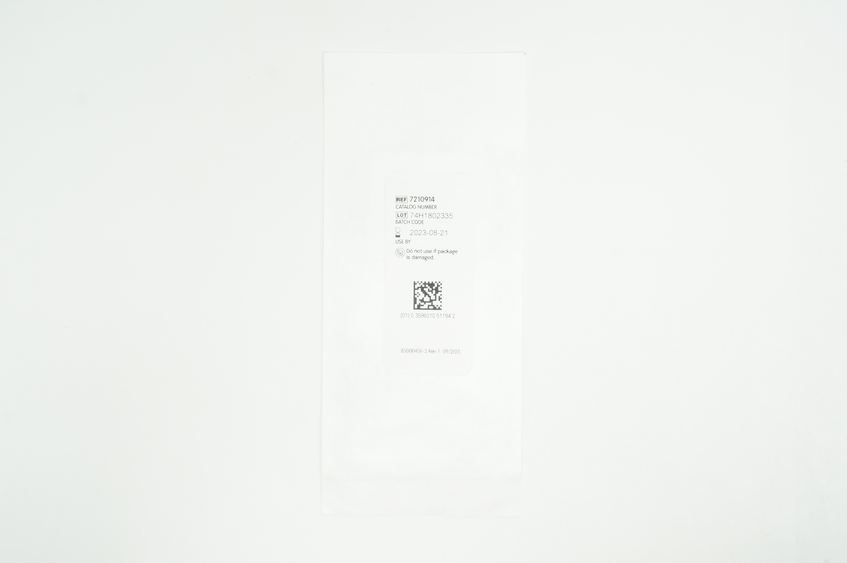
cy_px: 282
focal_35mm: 40
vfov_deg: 32.9
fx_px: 952
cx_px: 424
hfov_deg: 48.0
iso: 400
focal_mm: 27
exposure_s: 1/15
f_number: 10
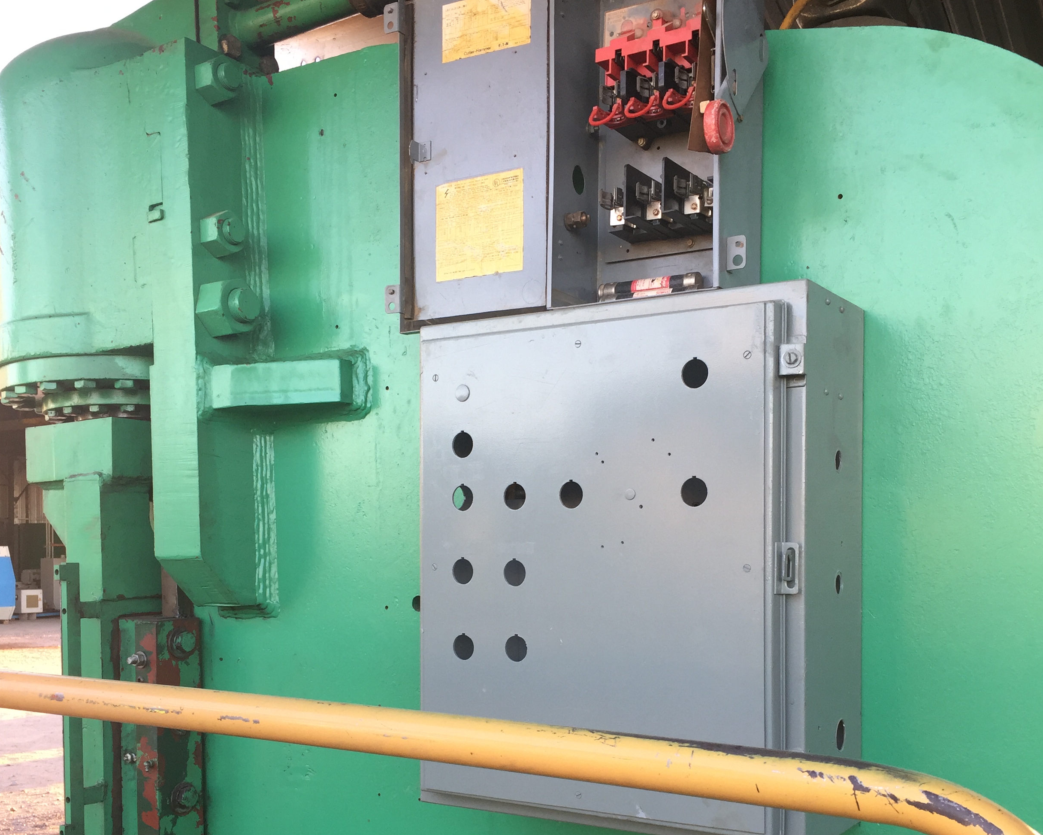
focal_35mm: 38
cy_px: 566
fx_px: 1173
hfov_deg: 47.9
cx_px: 523
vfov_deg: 38.6
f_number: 2.2
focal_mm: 4.15
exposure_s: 1/60
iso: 40
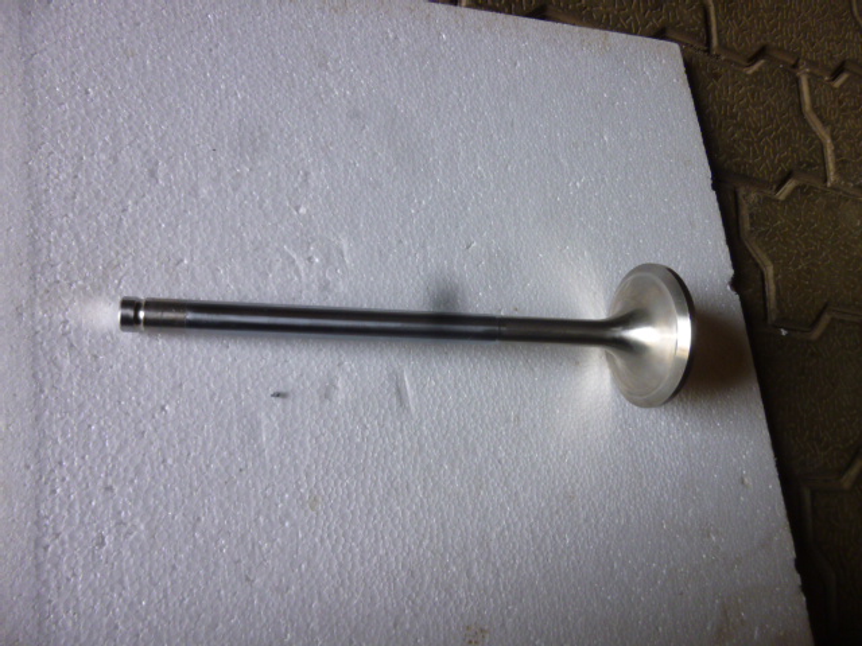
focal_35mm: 25
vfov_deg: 54.9
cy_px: 323
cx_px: 431
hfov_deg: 69.4
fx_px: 623
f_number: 3.1
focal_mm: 4.5
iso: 125
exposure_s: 1/60
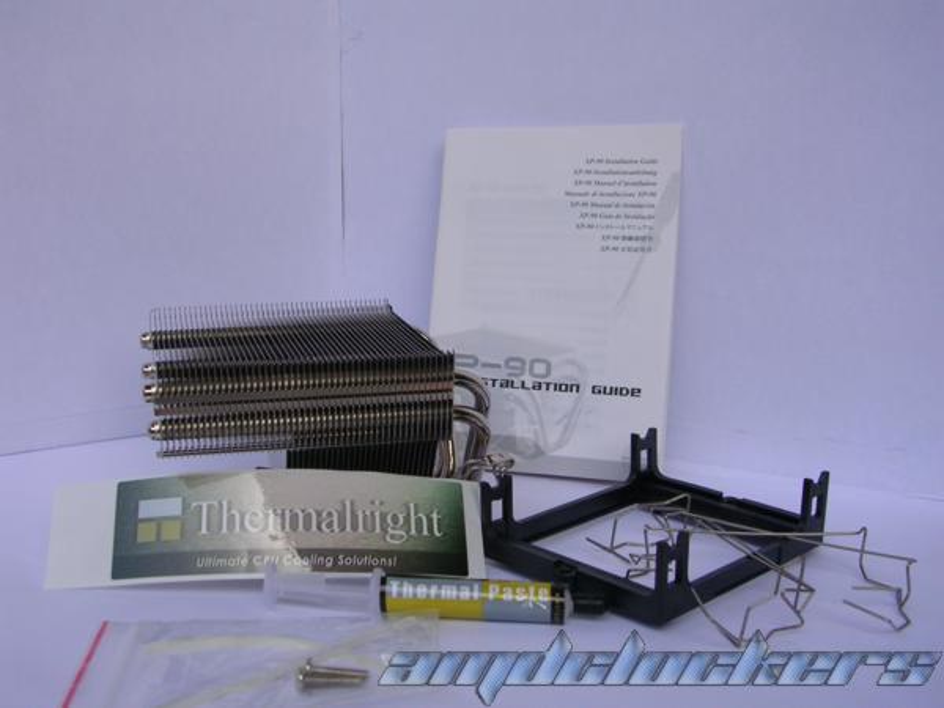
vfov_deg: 33.6
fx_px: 1173
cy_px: 354
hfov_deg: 43.9
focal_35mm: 43
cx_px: 472
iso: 50
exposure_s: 1/502
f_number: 3
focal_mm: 6.6
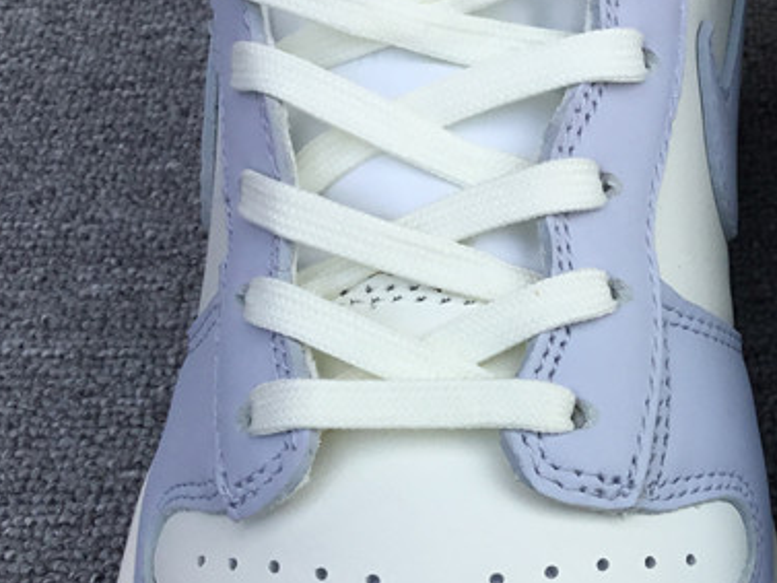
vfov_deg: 19.5
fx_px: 1662
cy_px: 535
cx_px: 765
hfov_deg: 25.1
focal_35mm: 74
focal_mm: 3.3
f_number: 2.4
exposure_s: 1/776
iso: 25
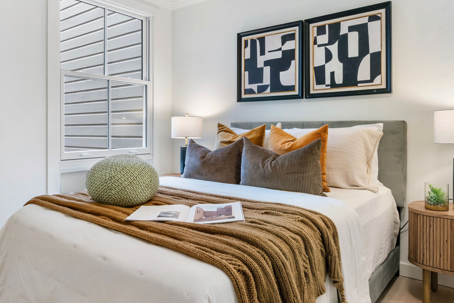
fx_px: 341
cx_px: 211
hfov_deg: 67.3
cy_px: 137
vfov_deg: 47.9
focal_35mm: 27
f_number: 11
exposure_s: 1/10
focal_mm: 17
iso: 640
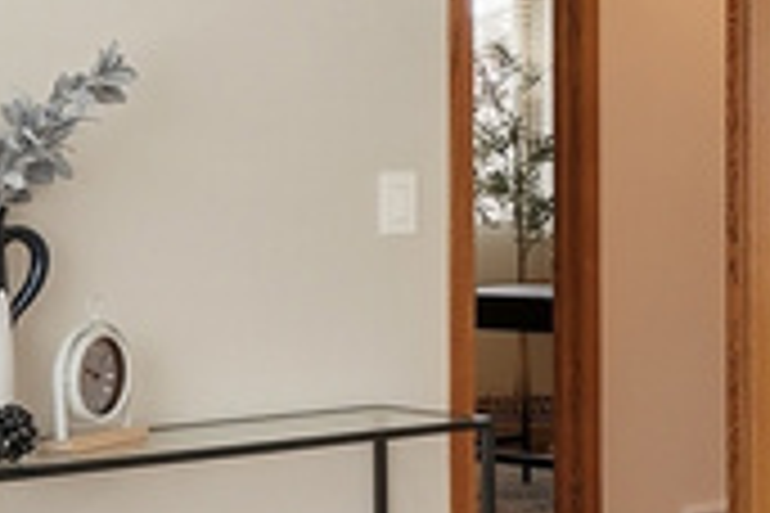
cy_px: 198
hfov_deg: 17.8
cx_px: 1310
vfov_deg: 14.2
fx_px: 2053
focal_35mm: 96
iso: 250
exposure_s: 1/320
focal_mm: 16
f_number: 9
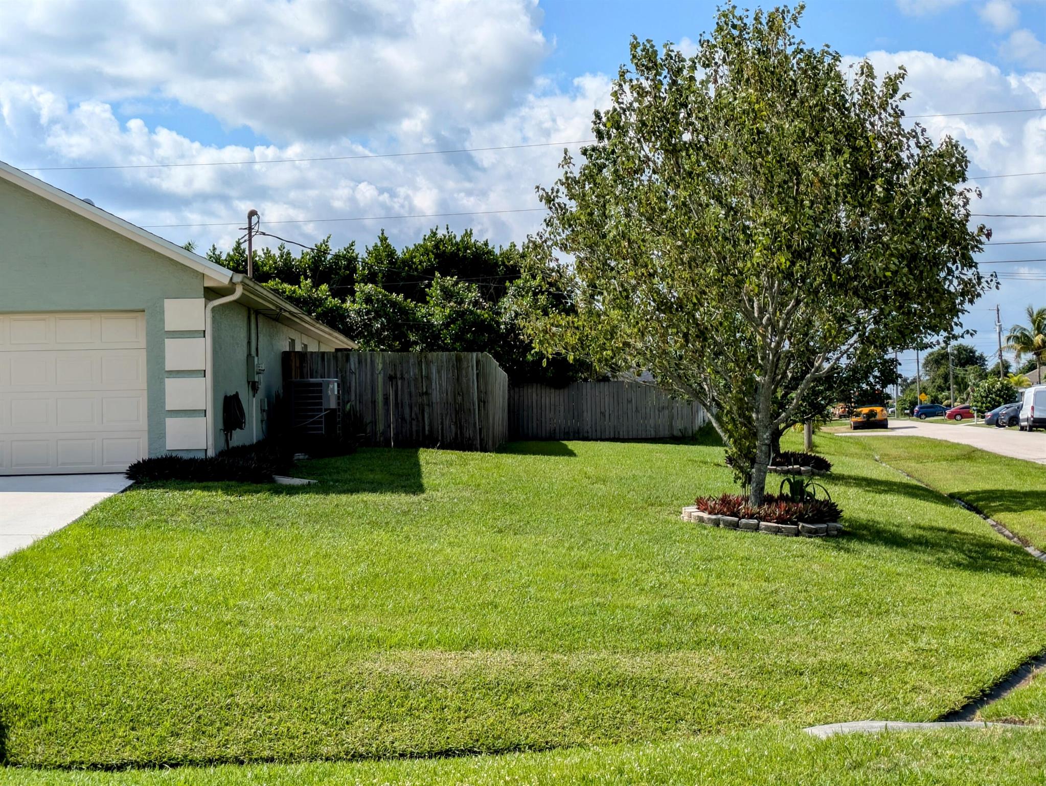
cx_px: 523
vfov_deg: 28.6
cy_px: 393
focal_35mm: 51
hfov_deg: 37.5
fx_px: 1542
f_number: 1.89
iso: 49
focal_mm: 5.43
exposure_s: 1/2857
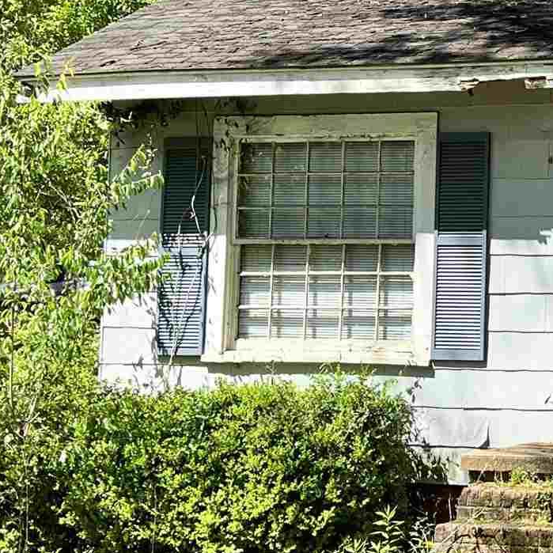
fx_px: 1825
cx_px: 664
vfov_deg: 17.2
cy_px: 195
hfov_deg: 16.5
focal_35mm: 101
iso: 50
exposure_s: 1/1488
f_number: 1.5
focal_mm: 5.7
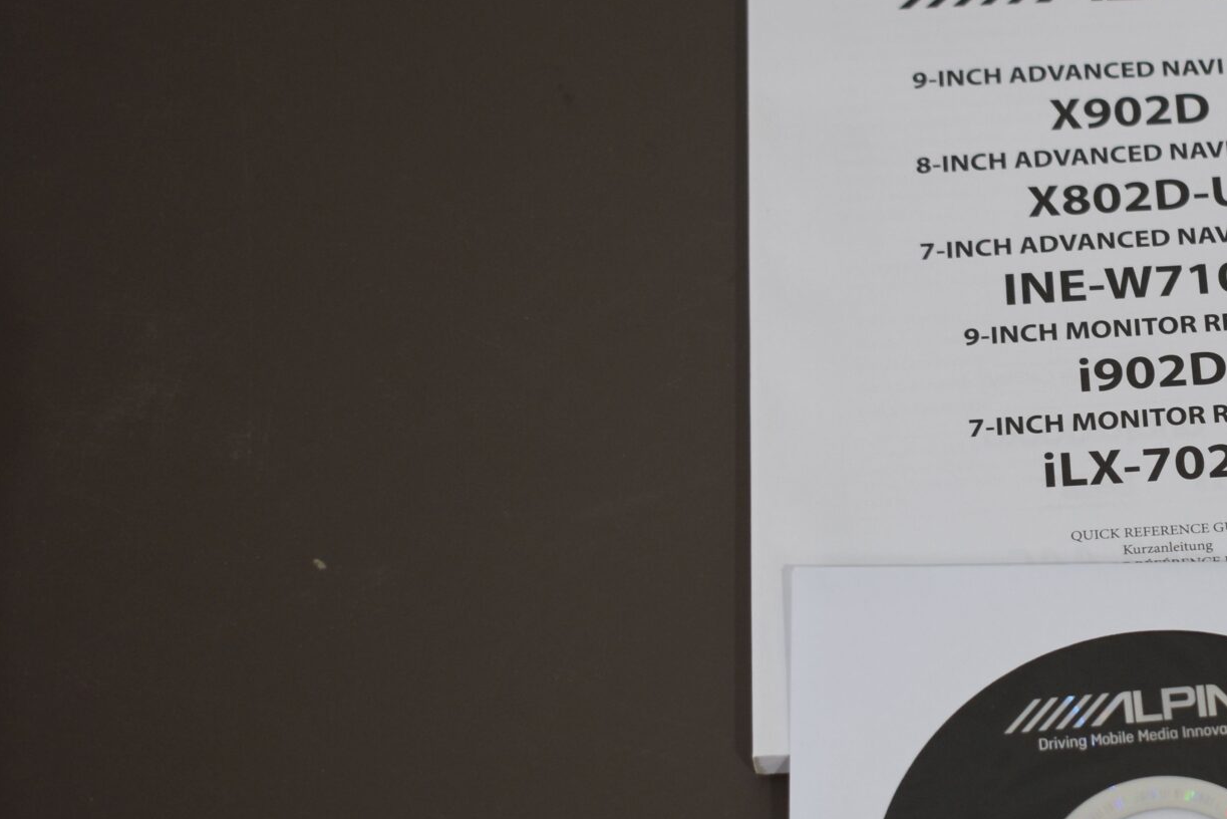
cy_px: 528
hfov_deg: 21.6
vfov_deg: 15.0
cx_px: 1201
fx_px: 3104
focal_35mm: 91
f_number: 4.2
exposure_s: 1/250
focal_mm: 29
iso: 450
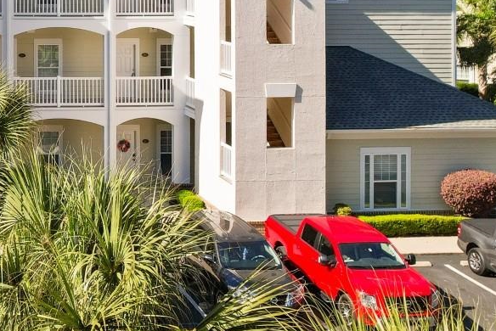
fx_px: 841
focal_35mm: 61
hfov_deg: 28.3
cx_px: -111
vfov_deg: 22.0
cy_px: 75
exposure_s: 1/250
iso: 130
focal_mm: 8.38
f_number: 2.8
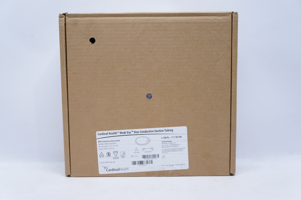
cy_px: 100
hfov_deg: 53.2
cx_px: 150
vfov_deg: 36.8
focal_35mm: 36
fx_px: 301
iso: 800
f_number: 4
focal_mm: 24
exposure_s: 1/125
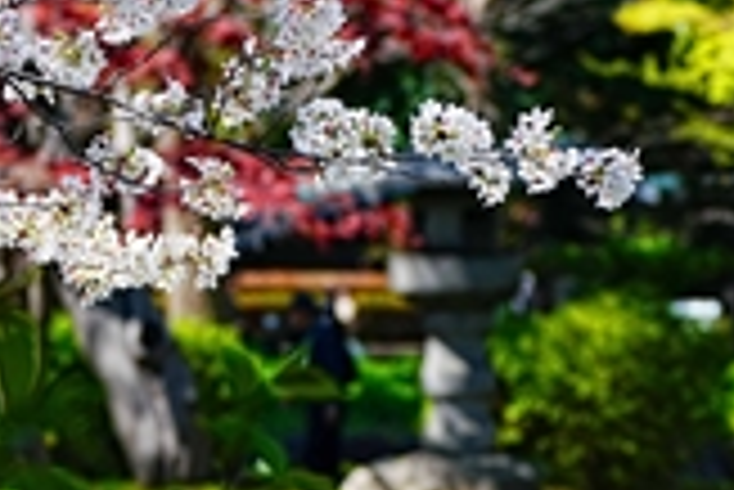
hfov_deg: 6.0
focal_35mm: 341
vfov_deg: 4.0
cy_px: 101
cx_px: 99
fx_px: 6959
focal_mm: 139
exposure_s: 1/250
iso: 100
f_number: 6.3
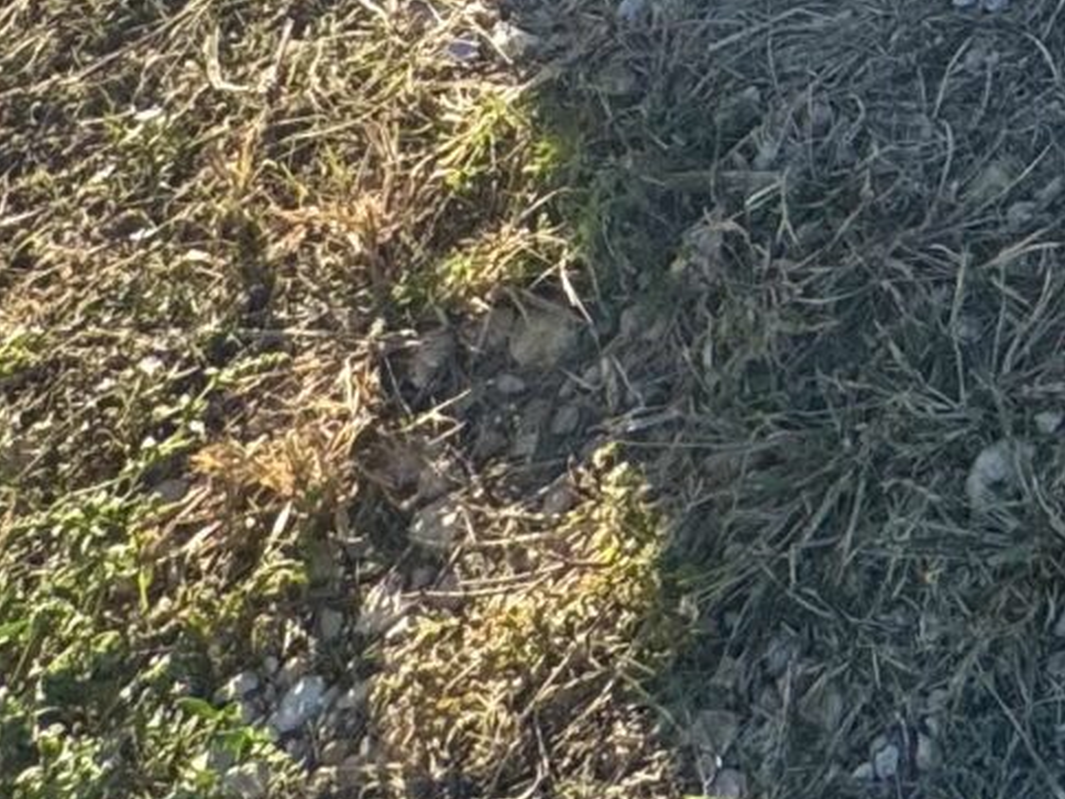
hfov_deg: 21.6
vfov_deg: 13.8
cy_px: -1142
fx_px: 2277
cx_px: 1633
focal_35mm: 74
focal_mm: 2.22
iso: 50
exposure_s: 1/646
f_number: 2.2
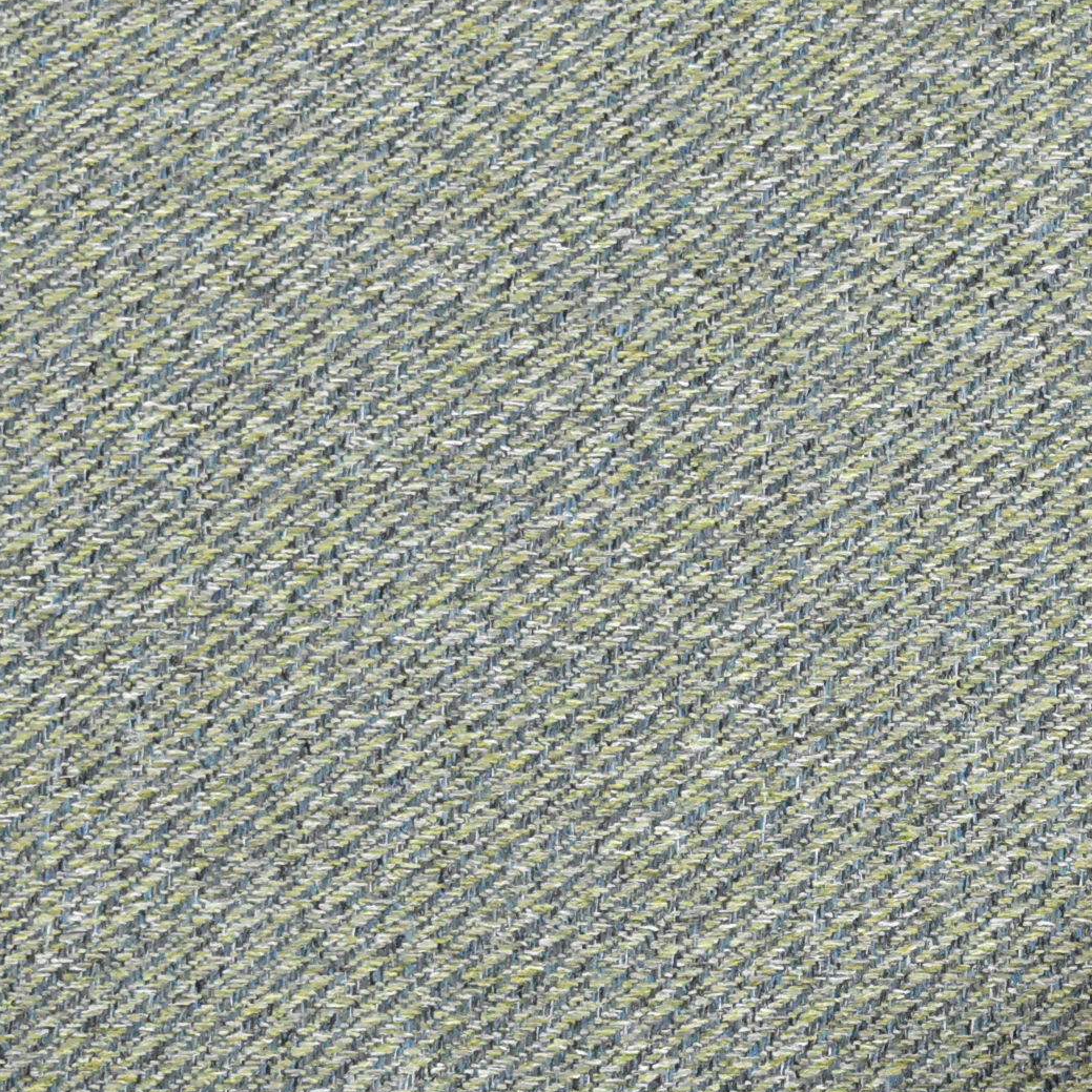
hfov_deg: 9.1
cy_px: 624
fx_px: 6817
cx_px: 983
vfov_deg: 9.2
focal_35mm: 191
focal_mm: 52
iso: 2800
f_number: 5.6
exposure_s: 1/125
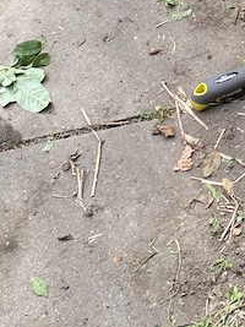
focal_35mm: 109
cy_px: -242
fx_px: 1029
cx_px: 426
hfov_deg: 12.5
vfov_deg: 15.7
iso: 32
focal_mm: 4.25
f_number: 1.8
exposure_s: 1/326
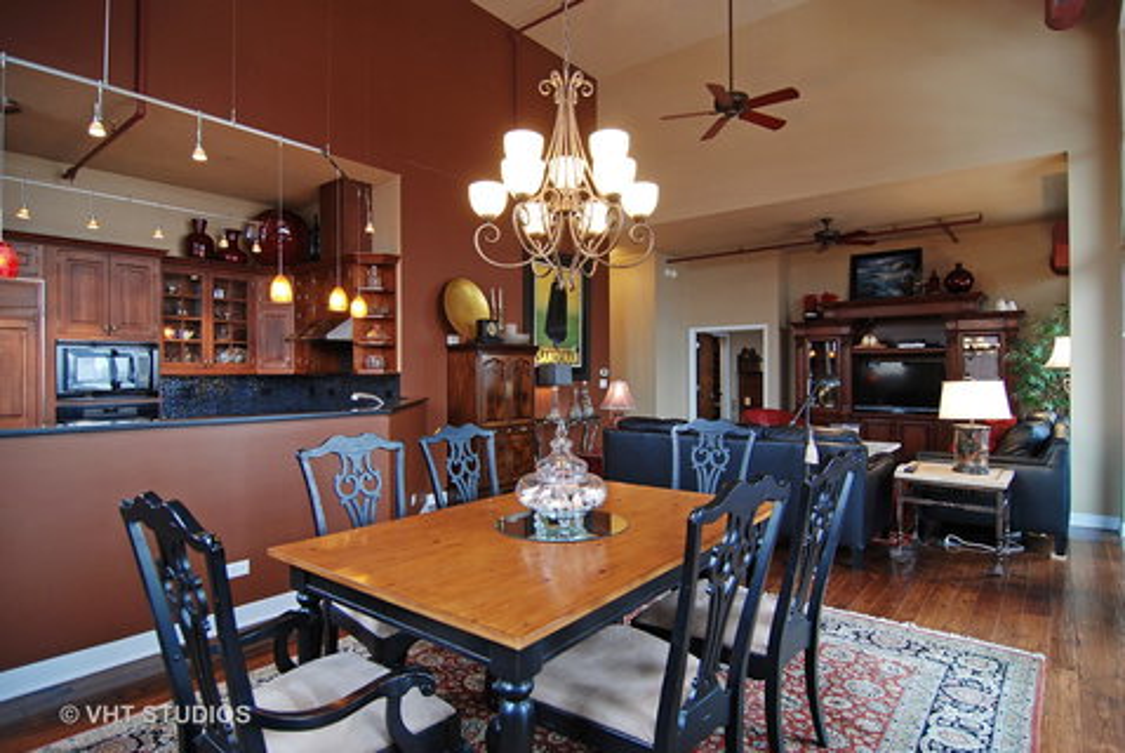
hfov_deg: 89.9
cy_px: 376
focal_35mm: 18
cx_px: 562
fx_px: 563
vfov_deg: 67.5
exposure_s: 1/25
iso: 250
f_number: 4
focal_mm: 12
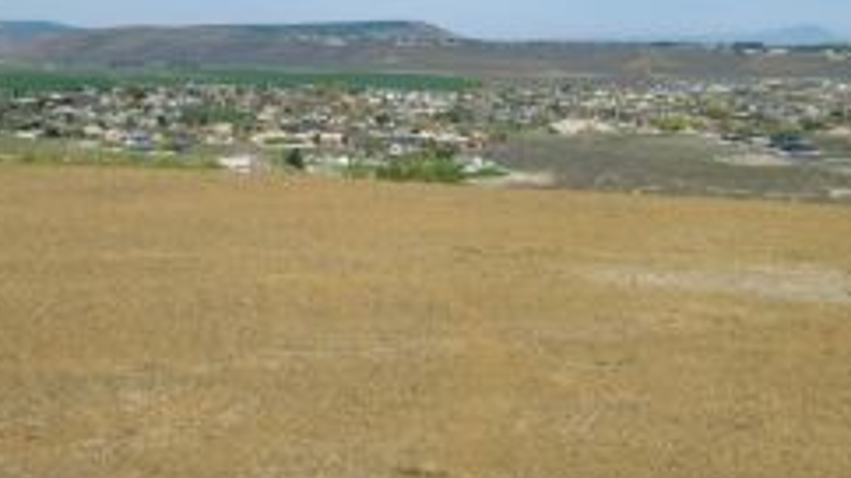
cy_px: 42
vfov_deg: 25.6
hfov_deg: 44.8
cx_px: 285
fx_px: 1015
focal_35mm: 45
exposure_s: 1/1307
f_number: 1.8
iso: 20
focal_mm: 7
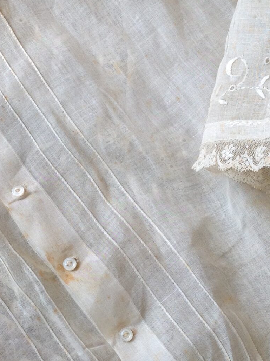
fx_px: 907
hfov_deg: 16.8
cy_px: 216
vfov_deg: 22.5
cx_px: 62
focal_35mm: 87
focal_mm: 4.28
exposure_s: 1/120
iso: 64
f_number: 2.4
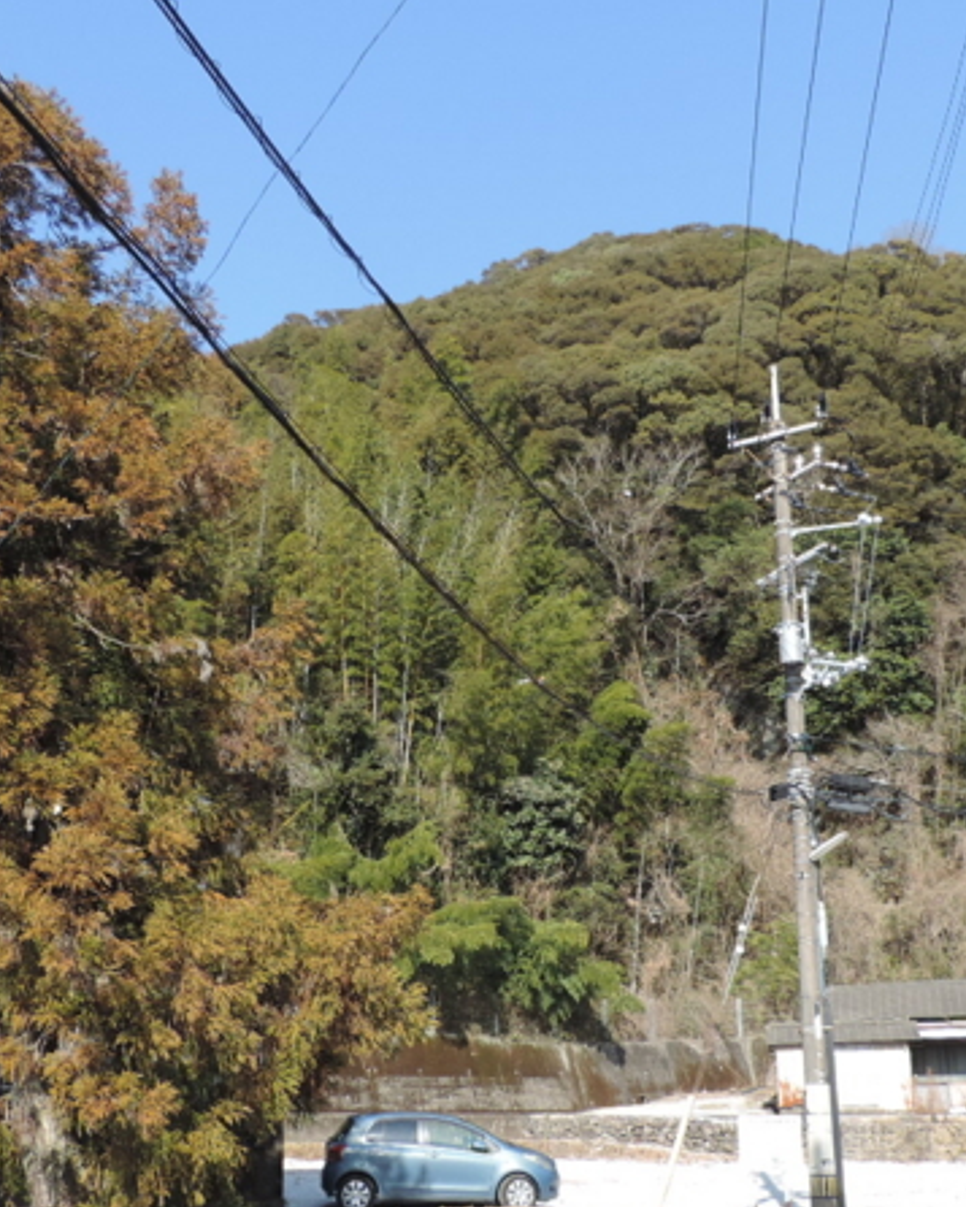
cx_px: 490
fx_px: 1500
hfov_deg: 35.7
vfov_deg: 43.5
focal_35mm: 42
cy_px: 739
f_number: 3
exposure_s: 1/500
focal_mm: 4.3
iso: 80
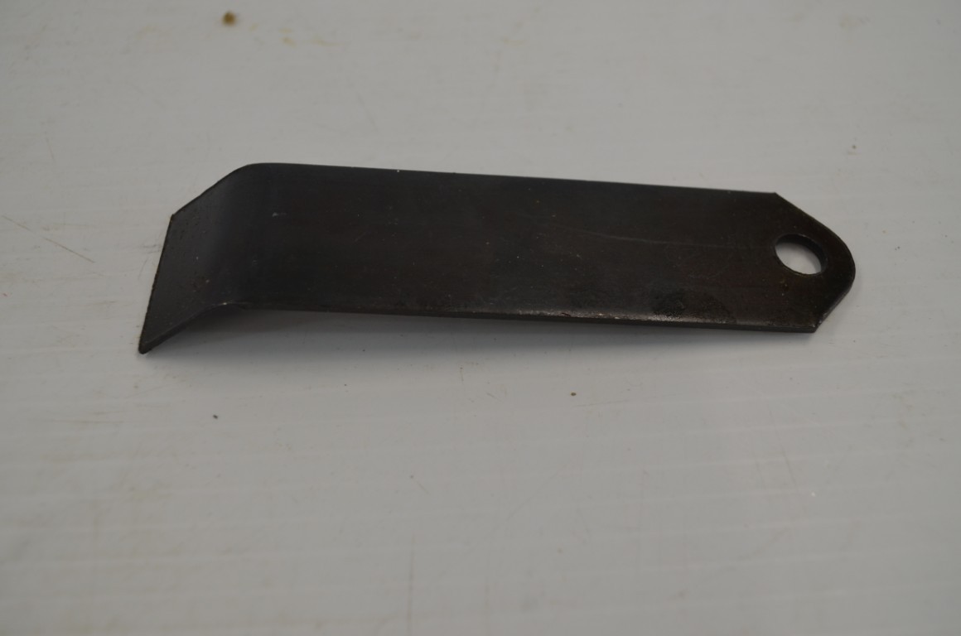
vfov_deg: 36.7
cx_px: 480
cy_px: 318
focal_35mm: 36
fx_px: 959
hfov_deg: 53.2
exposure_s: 1/125
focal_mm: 24
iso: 400
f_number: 5.6
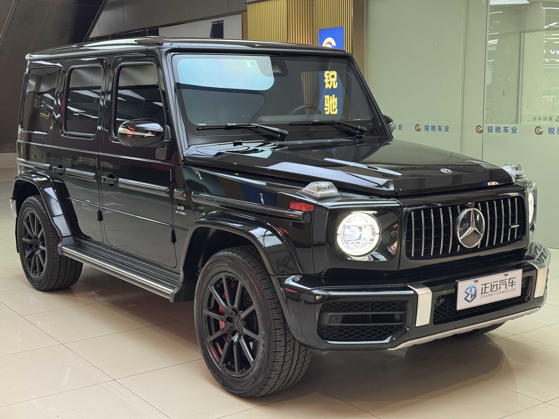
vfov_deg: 30.3
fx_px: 775
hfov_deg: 39.7
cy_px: 210
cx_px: 280
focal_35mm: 48
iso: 200
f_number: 1.78
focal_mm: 6.76
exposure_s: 1/50
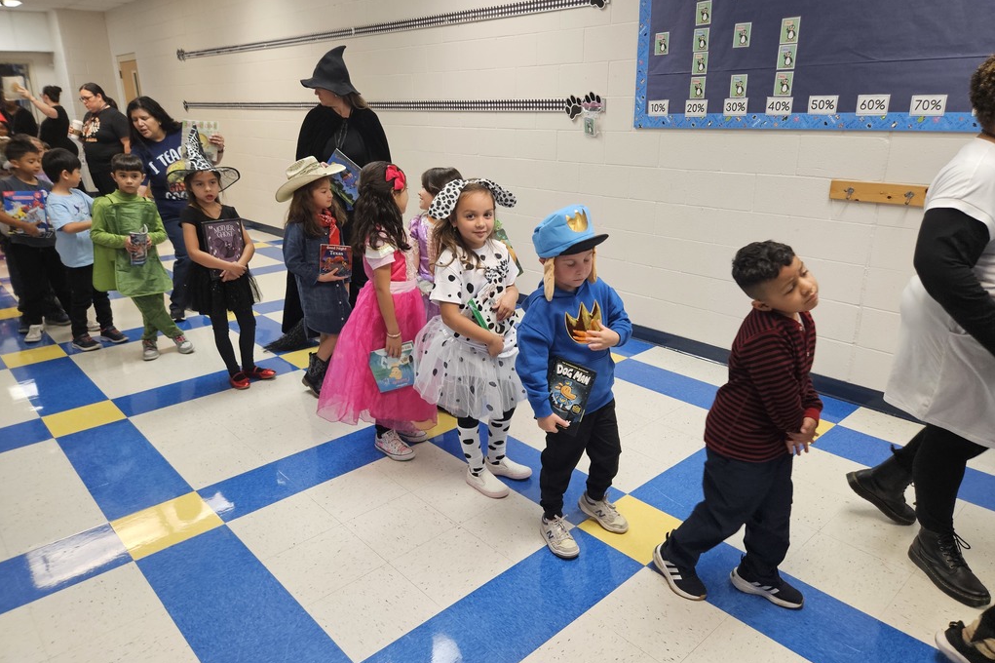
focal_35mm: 24
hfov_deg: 73.8
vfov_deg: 53.1
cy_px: 308
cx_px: 497
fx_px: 663
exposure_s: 1/120
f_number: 1.8
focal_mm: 5.4
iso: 250
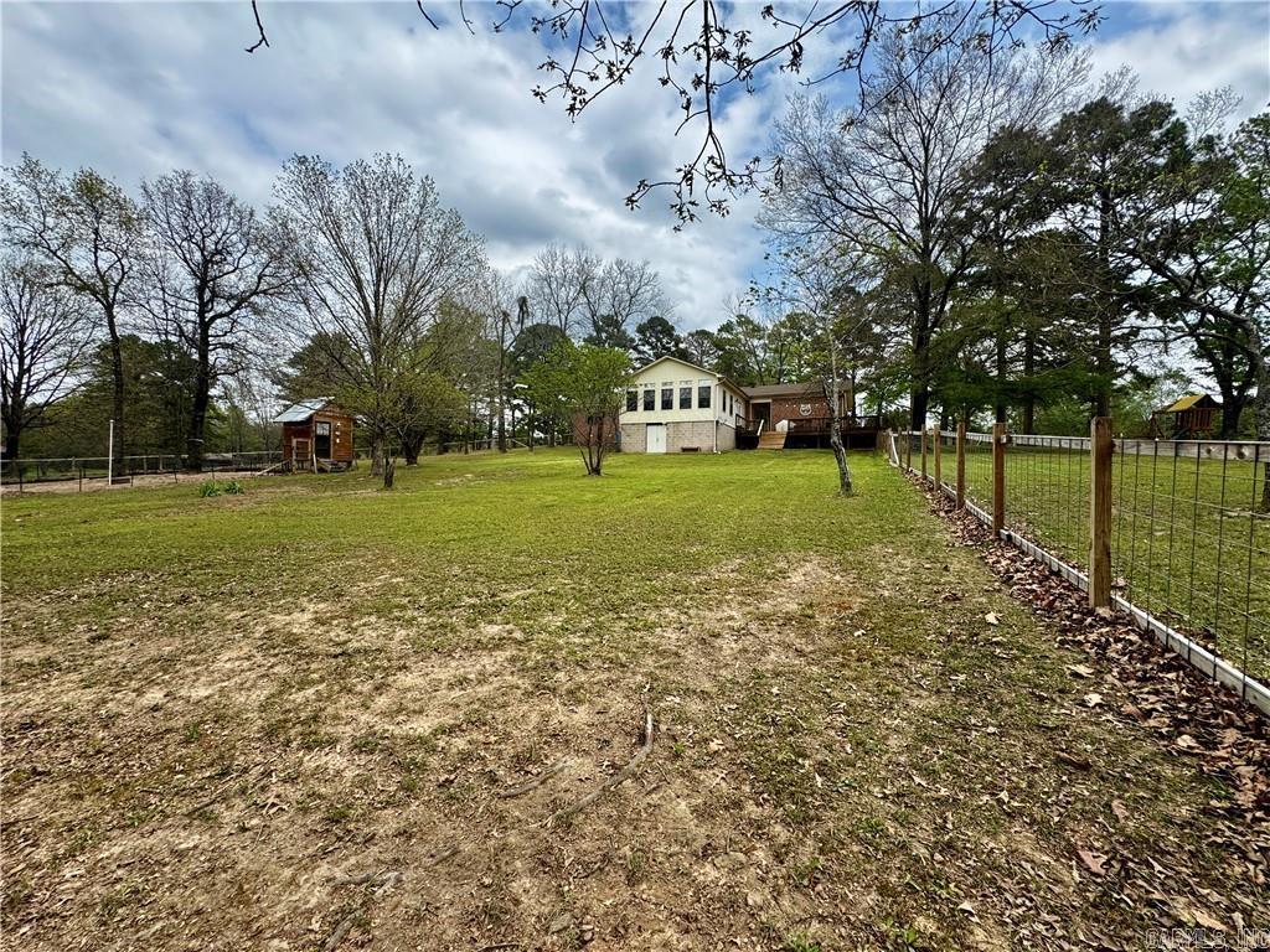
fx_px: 514
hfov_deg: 102.1
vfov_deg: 85.7
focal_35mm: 14
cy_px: 476
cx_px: 635
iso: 40
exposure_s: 1/921
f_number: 2.2
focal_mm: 2.22
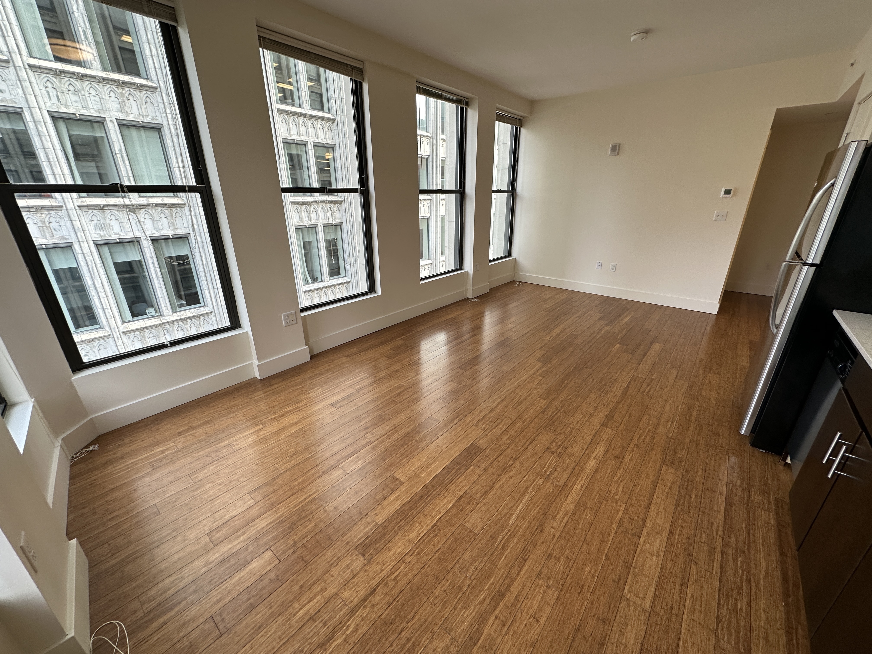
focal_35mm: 14
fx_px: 353
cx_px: 436
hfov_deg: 102.1
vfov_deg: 85.7
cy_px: 327
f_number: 2.2
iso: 64
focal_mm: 2.22
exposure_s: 1/99
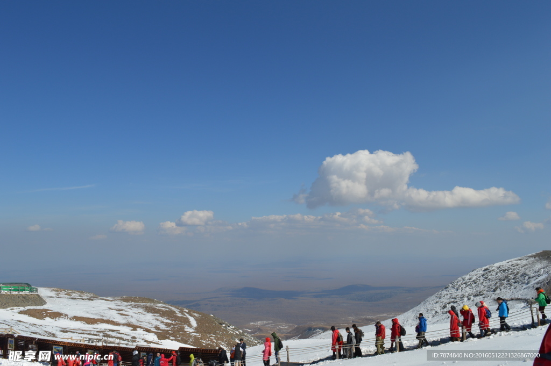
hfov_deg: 62.0
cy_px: 183
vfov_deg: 43.5
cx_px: 276
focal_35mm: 30
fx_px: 459
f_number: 10
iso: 100
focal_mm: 20
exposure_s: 1/400
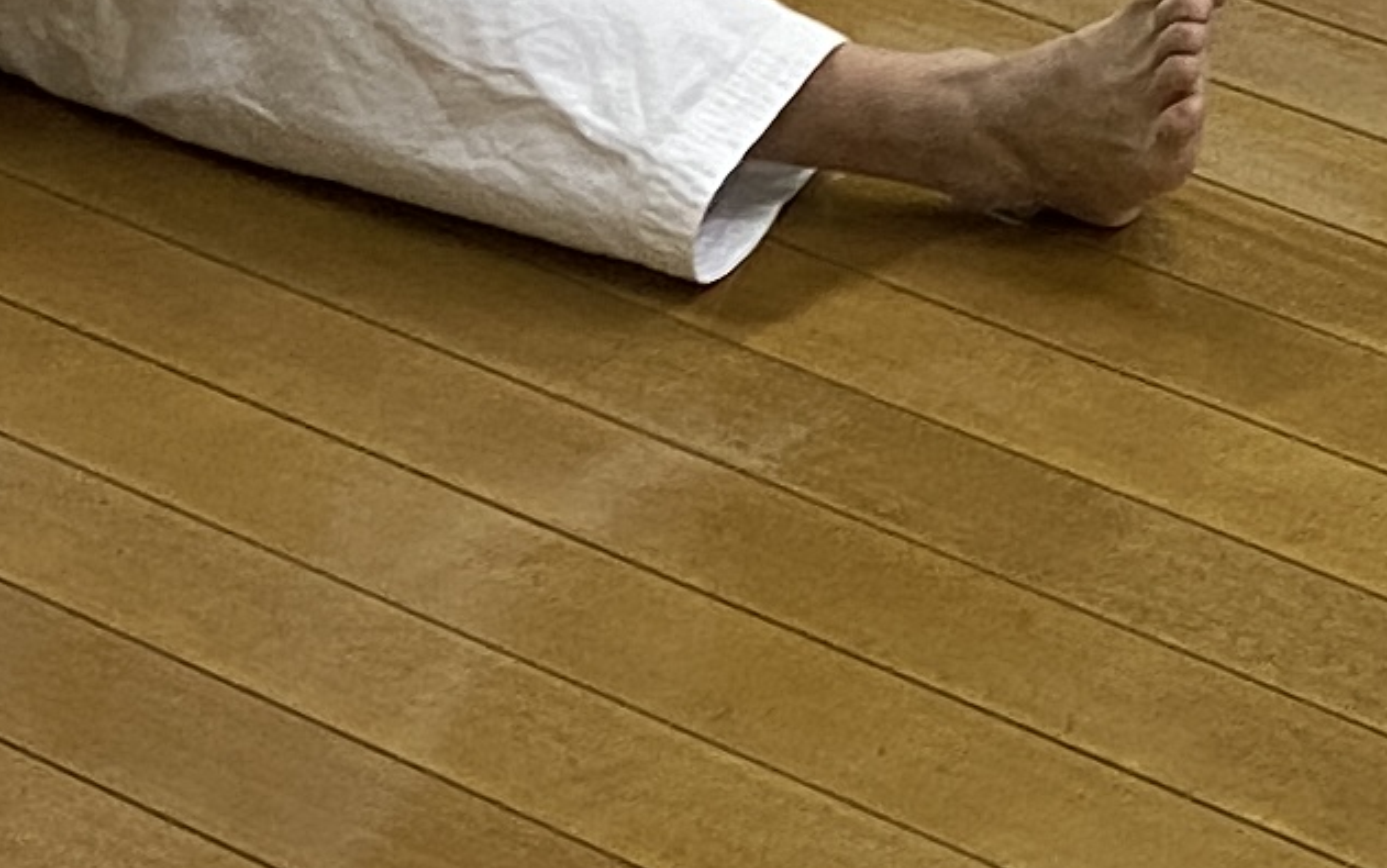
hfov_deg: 11.6
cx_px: 1853
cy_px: 989
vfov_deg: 7.4
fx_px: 6656
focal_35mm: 176
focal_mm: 4.25
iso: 100
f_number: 1.8
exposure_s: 1/50
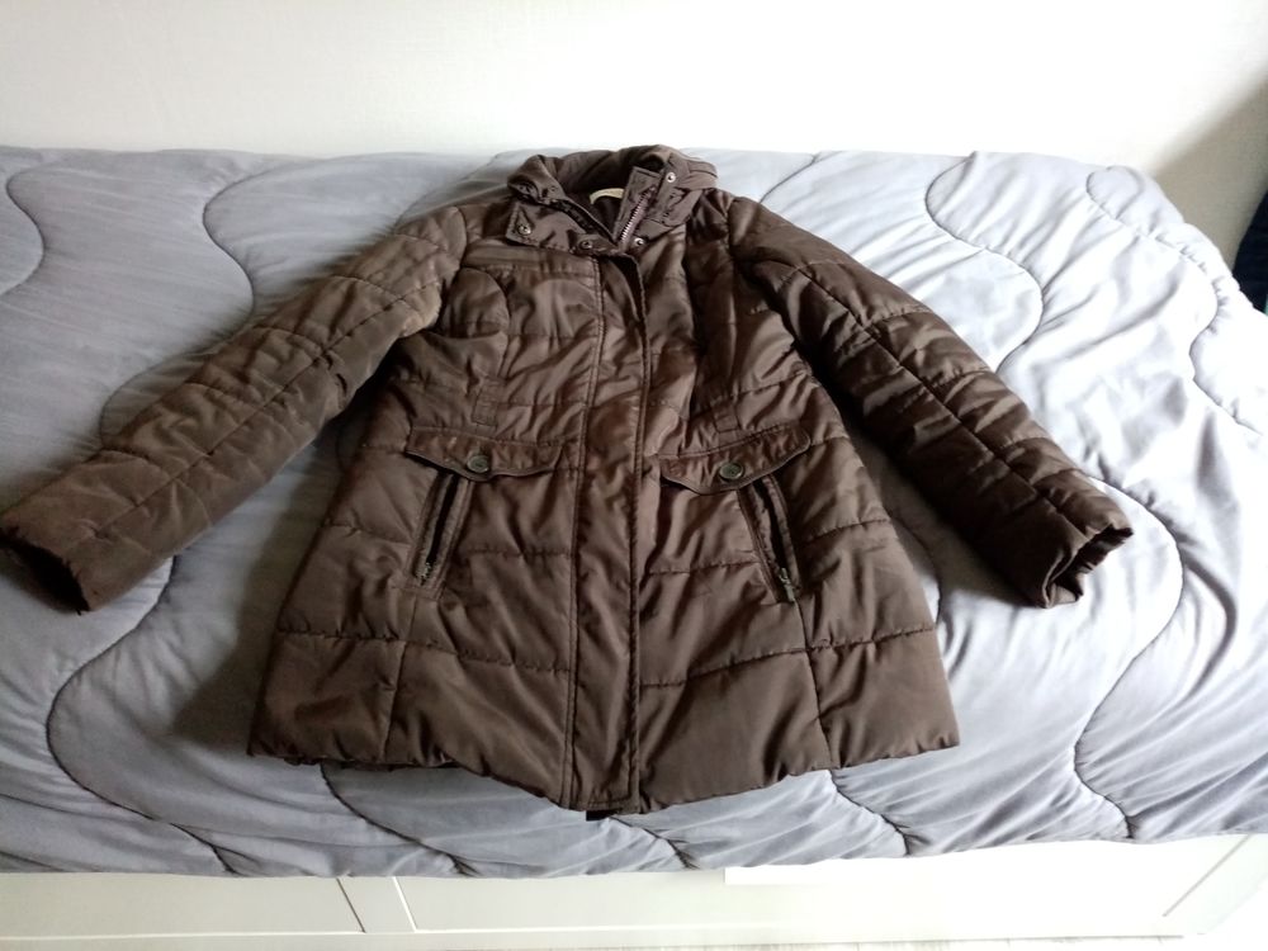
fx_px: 952
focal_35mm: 26
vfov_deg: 53.1
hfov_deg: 67.3
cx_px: 634
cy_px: 476
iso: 531
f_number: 1.8
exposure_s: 1/25
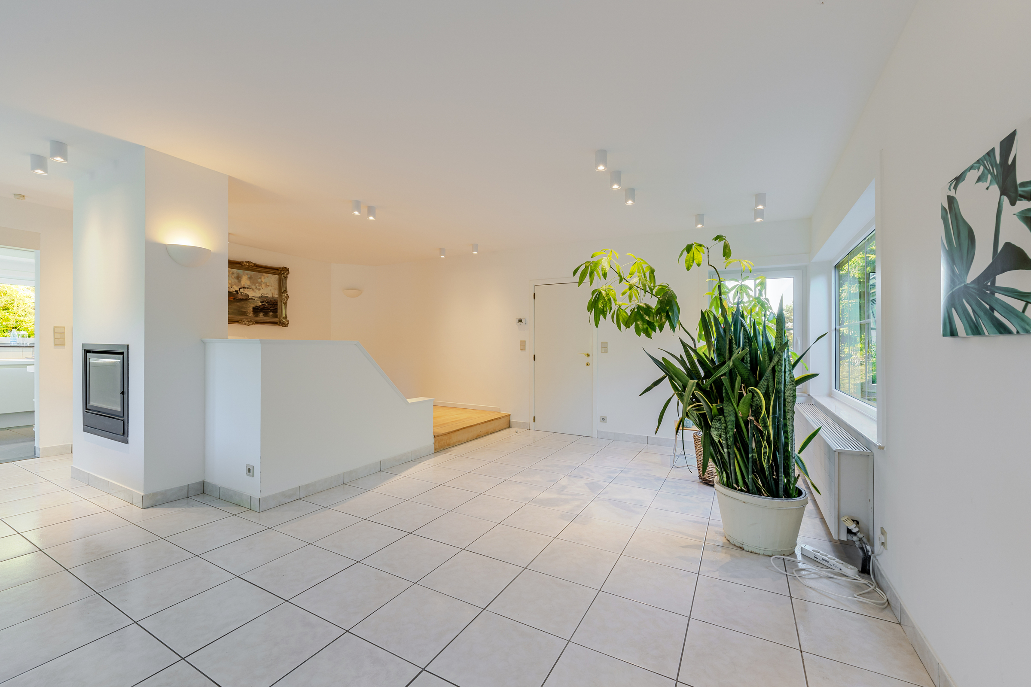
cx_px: 516
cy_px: 344
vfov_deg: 81.2
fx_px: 401
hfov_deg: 104.3
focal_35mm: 14
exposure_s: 1/10
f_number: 11
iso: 250
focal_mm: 14
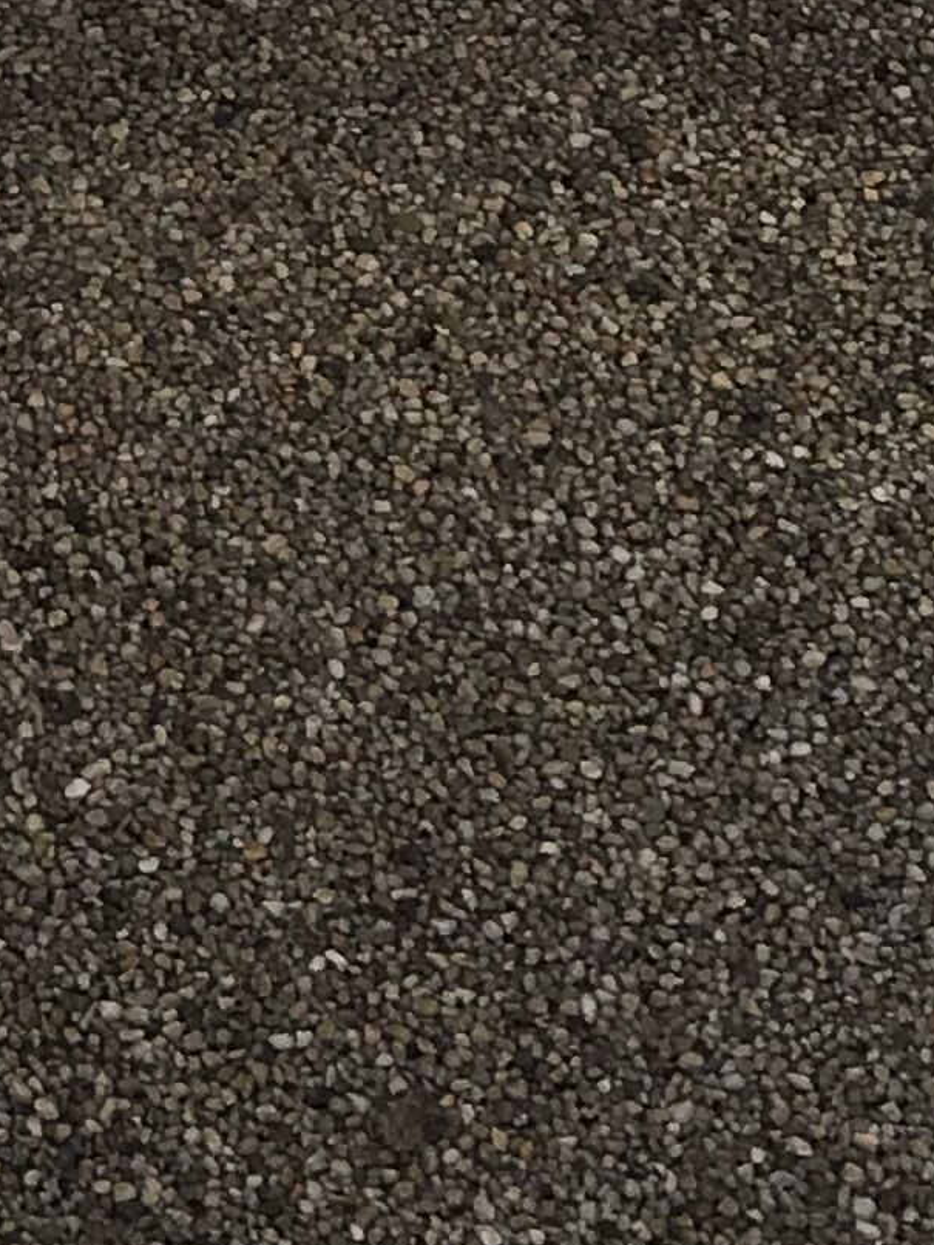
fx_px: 5214
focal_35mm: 145
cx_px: -316
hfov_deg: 10.0
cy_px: -981
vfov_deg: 12.5
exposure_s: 1/33
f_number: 2.2
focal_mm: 4.15
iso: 32
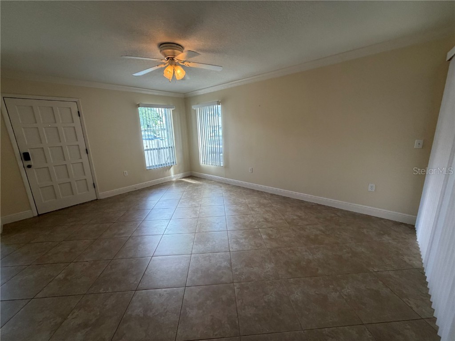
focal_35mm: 14
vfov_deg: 85.7
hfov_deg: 102.1
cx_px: 228
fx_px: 184
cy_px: 170
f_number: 2.2
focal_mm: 2.22
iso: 250
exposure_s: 1/120
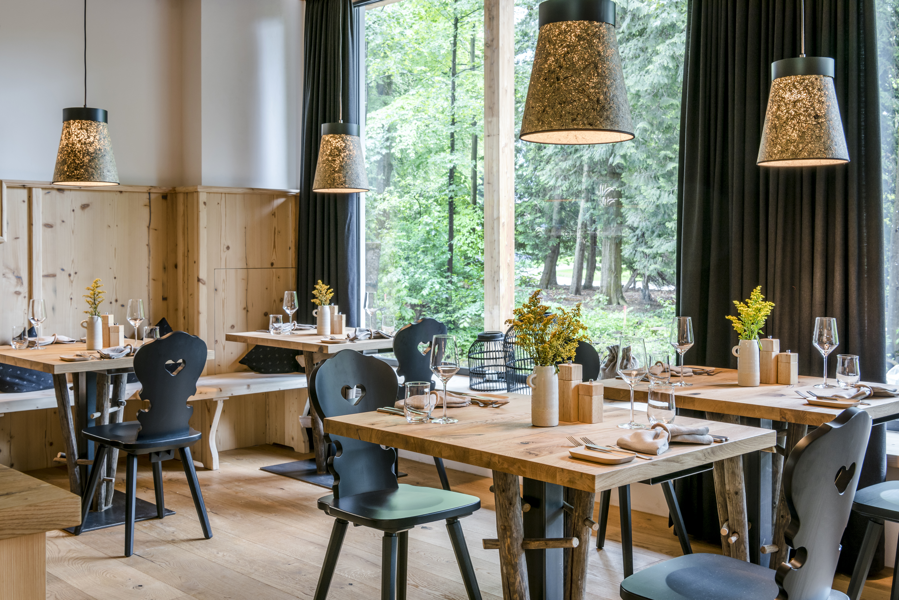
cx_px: 450
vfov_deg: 33.4
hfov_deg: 48.4
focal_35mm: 40
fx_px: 999
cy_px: 300
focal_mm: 40
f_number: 13
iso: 200
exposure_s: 1.3
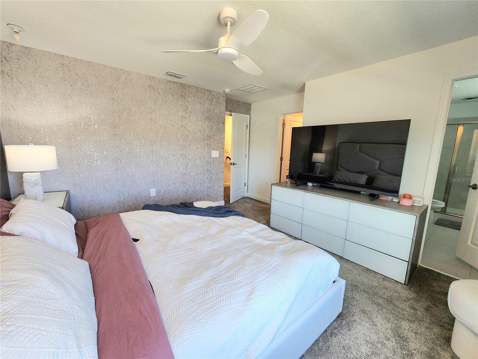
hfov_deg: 106.2
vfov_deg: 89.9
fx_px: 180
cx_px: 239
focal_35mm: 13
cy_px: 180
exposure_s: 1/60.2
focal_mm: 2.2
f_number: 2.2
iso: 160
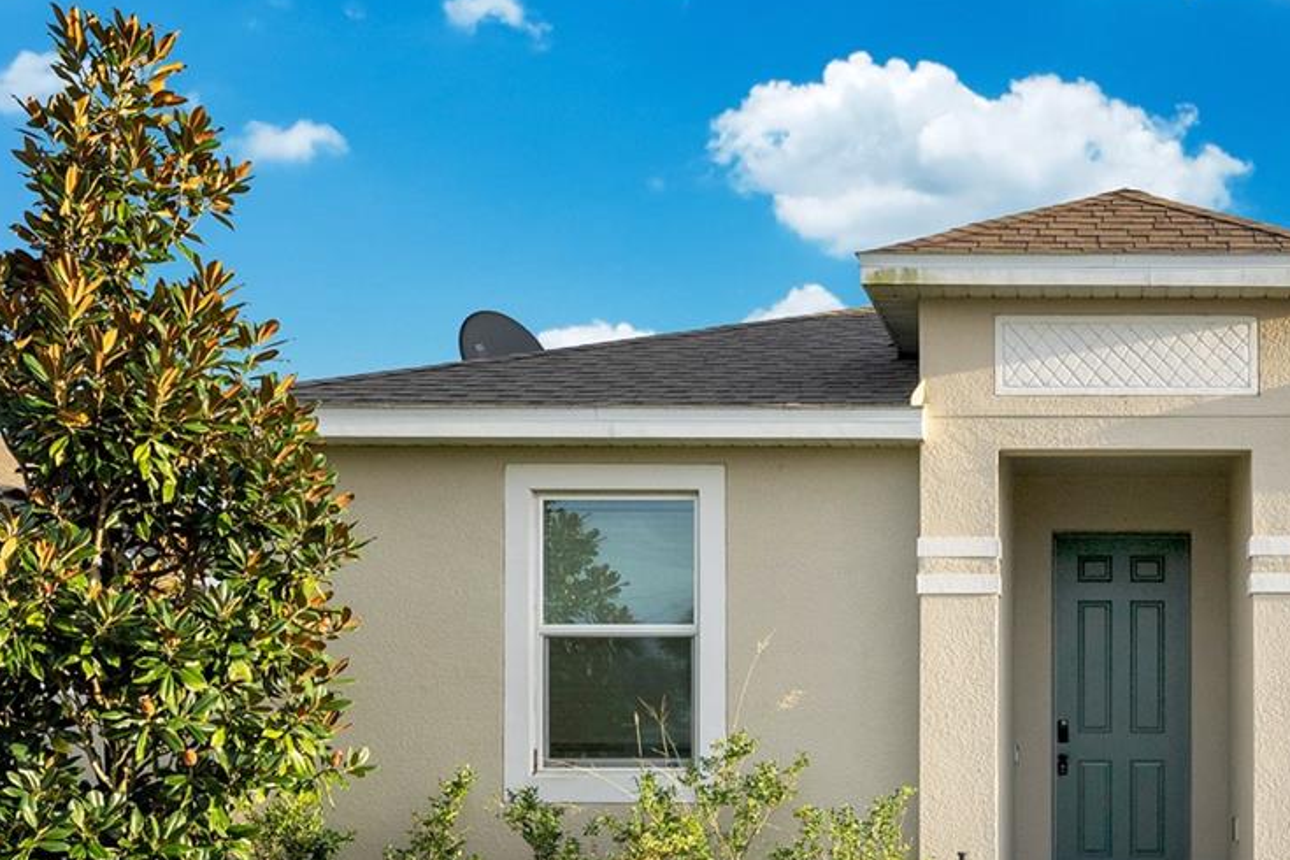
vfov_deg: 34.8
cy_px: 523
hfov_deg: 43.6
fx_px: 1365
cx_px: 1281
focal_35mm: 38
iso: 400
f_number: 8
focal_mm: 17.5
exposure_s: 1/500
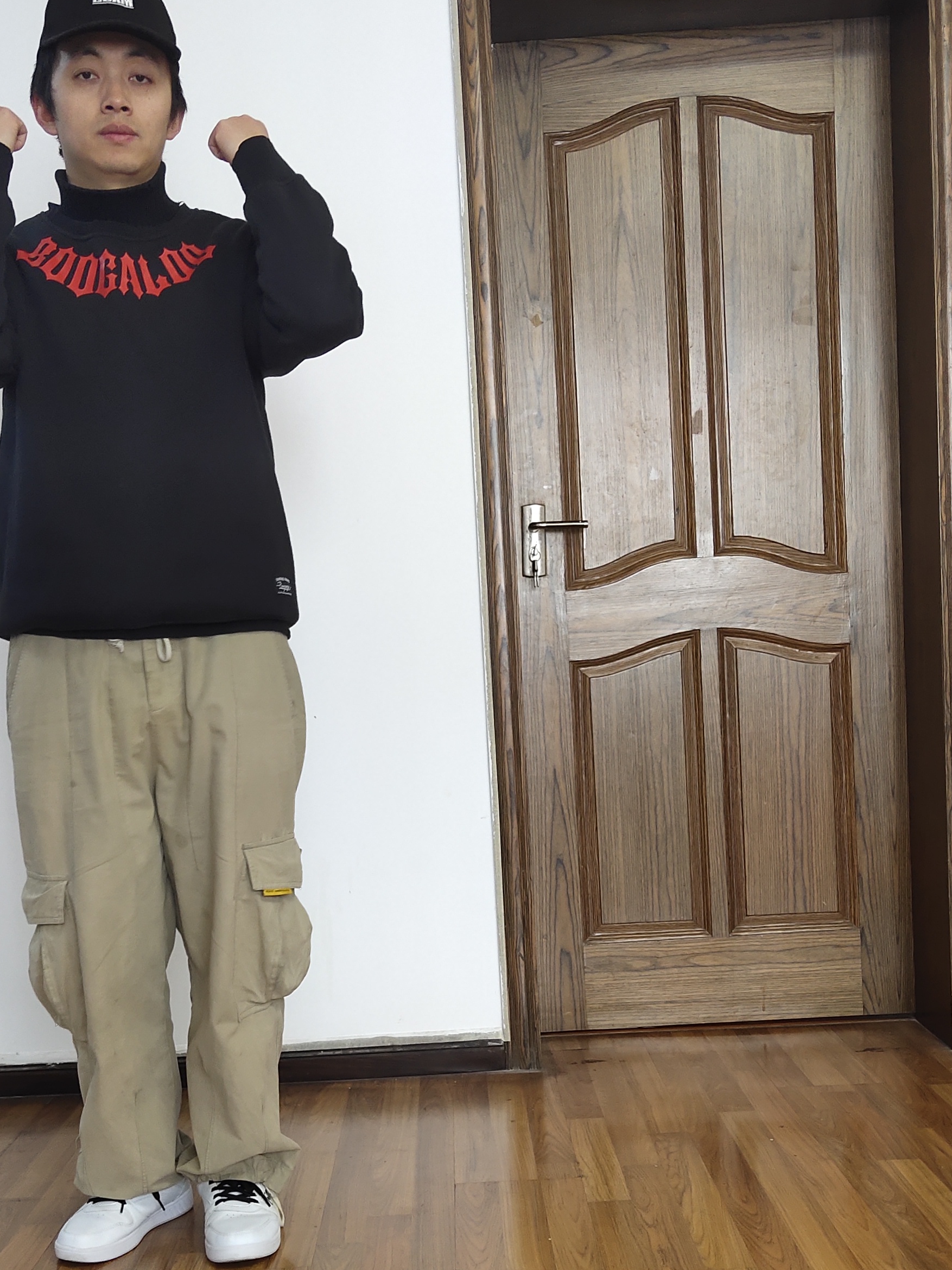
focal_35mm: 50
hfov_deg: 29.1
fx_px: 1834
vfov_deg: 37.9
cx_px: 417
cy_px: 823
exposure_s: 1/50
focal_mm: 4.27
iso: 177
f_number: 1.8
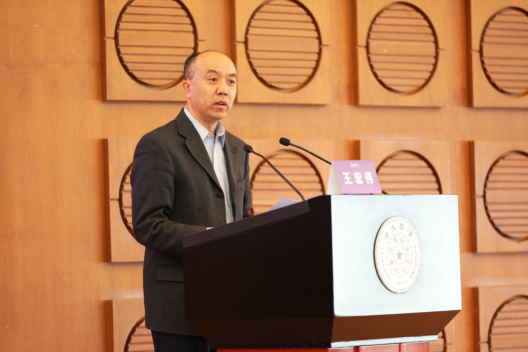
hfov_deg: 10.9
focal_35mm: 188
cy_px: 176
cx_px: 264
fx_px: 2757
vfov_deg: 7.3
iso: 2500
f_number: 2.8
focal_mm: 188
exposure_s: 1/160
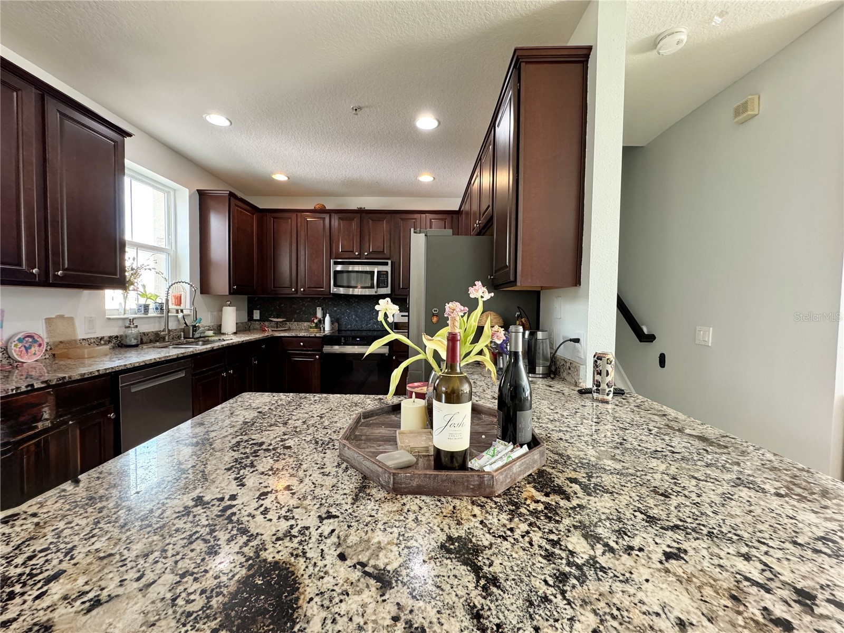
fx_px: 341
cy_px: 316
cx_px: 422
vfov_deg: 85.7
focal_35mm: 14
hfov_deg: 102.1
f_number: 2.2
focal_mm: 2.22
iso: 320
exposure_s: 1/60
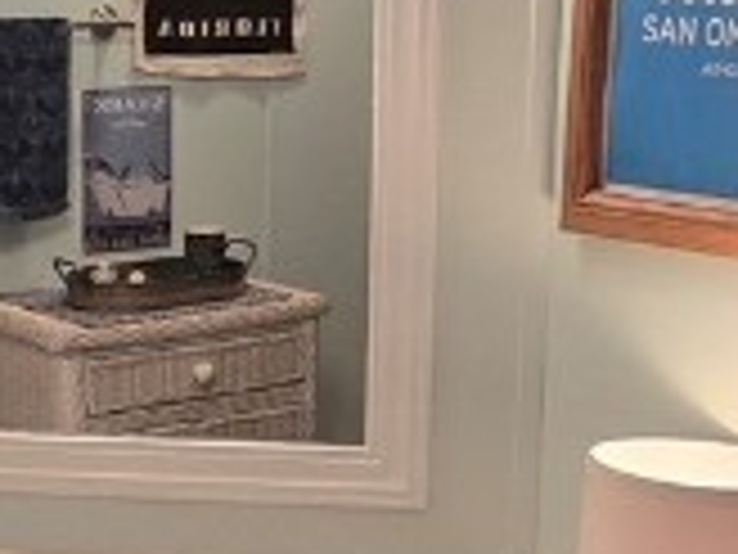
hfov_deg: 24.1
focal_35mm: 81
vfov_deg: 17.7
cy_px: 581
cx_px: 320
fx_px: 1727
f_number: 2.2
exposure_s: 1/60
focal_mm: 2.2
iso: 250
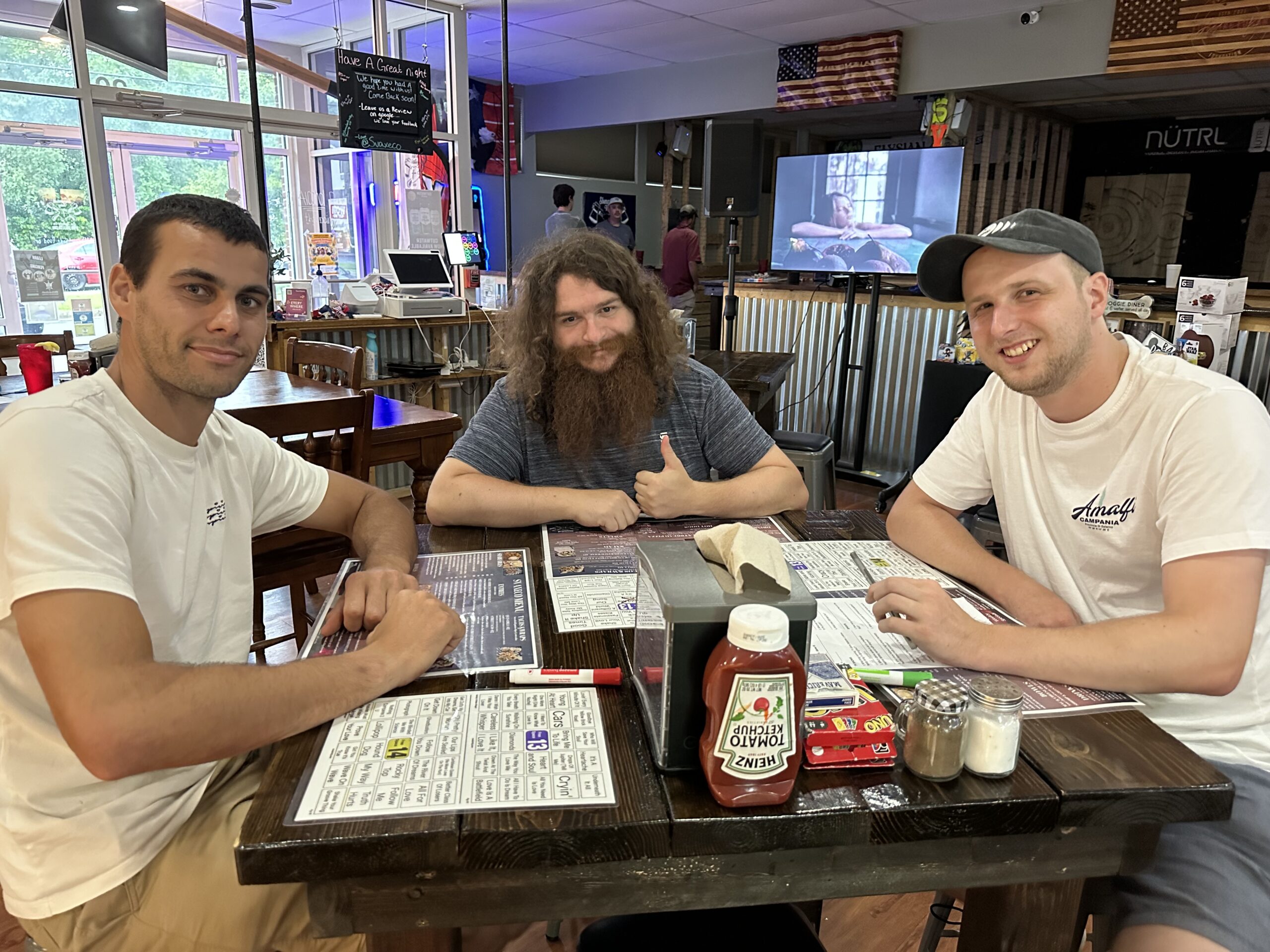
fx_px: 881
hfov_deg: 71.6
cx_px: 635
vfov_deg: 56.8
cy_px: 476
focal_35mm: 24
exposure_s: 1/40
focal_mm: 6.86
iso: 1000
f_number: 1.78
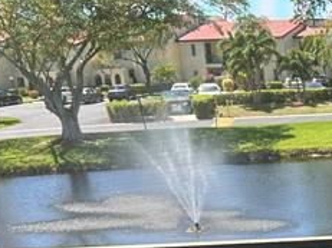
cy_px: 249
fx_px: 796
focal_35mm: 83
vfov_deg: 17.3
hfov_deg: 20.8
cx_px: 464
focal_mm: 6.86
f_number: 1.78
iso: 80
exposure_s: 1/927
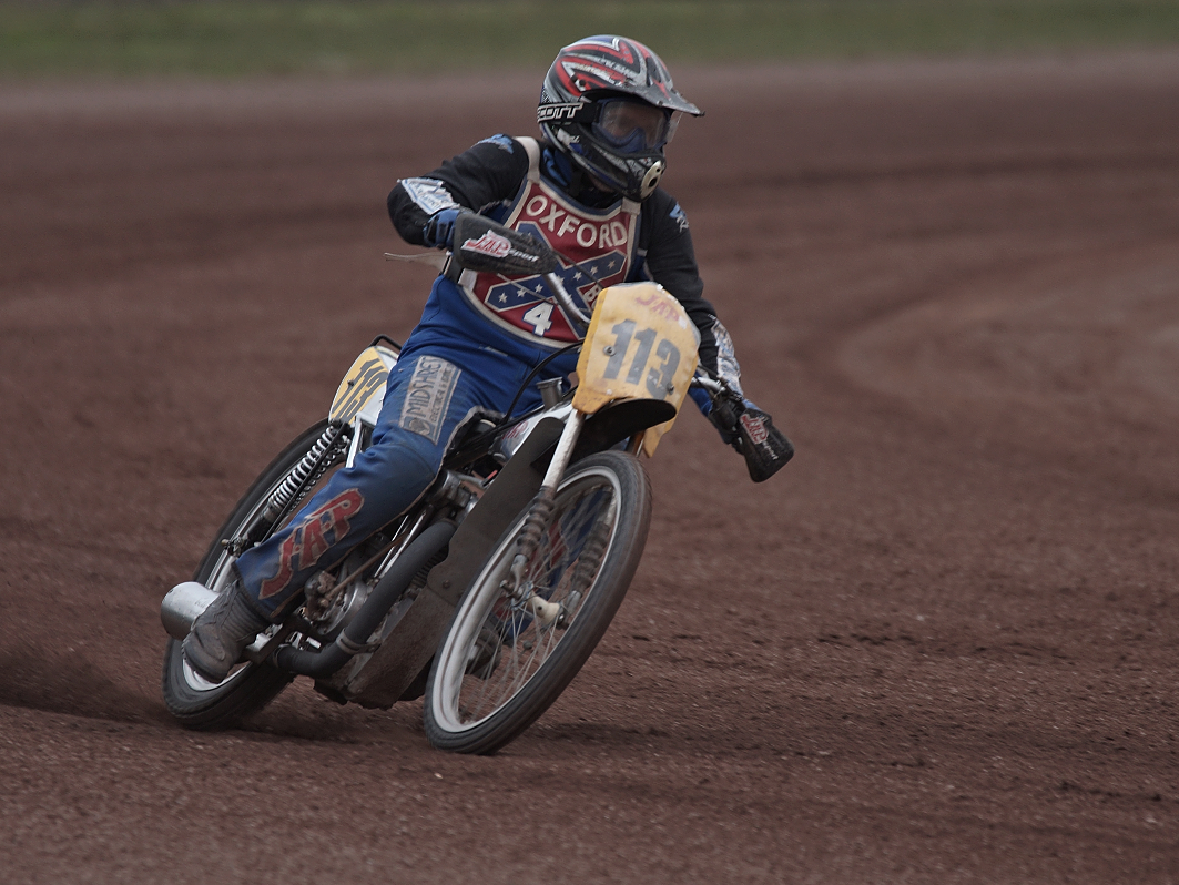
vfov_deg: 2.3
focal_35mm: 651
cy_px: 442
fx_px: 22180
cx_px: 650
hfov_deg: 3.0
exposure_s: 1/500
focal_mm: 400
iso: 200
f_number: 5.6
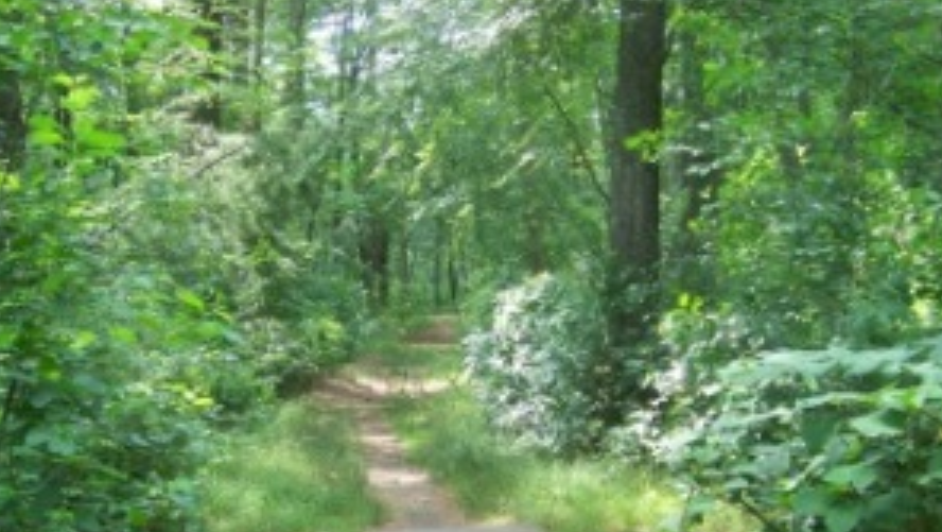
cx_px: 434
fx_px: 1275
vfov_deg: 23.2
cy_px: 425
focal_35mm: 51
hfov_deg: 40.5
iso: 65
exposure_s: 1/60
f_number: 2.8
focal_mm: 5.85
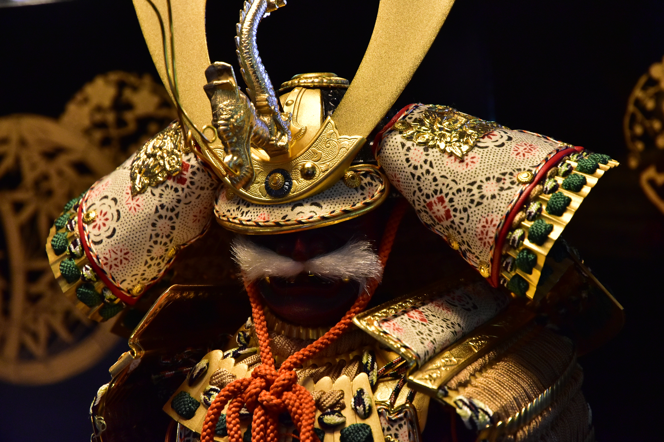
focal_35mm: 128
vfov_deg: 10.8
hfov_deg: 16.1
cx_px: 332
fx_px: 2351
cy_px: 221
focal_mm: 85
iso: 1600
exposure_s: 1/40
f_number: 5.6
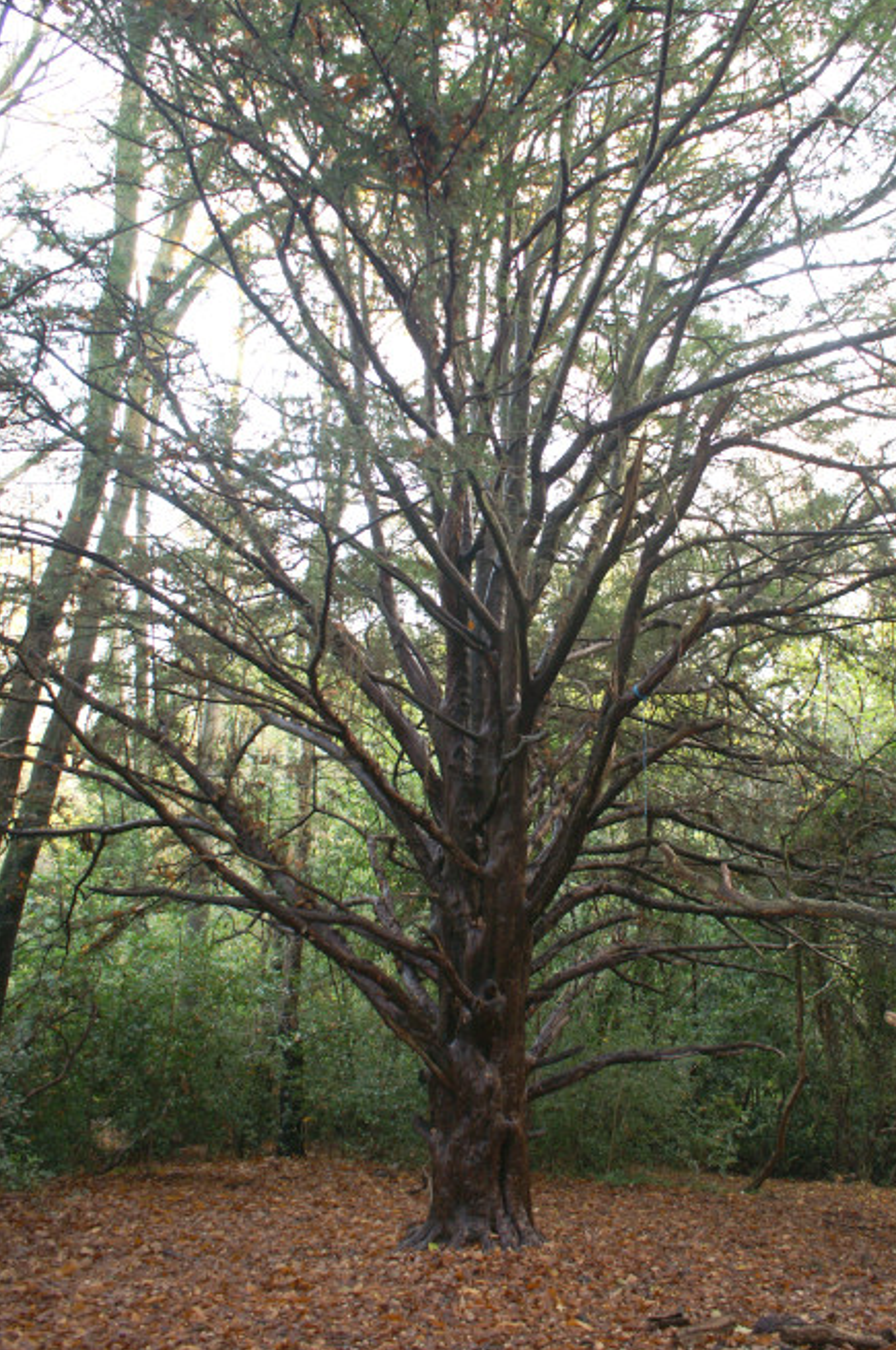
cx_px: 513
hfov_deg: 42.1
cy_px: 600
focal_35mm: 31
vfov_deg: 60.2
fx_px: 1160
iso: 400
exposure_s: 1/10
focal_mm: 18
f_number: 3.5
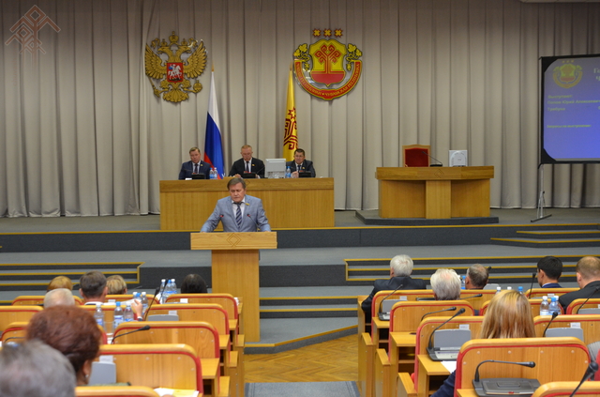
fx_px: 873
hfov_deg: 37.9
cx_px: 300
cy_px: 198
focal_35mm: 52
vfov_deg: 25.6
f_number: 4
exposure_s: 1/60
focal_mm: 35
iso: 800
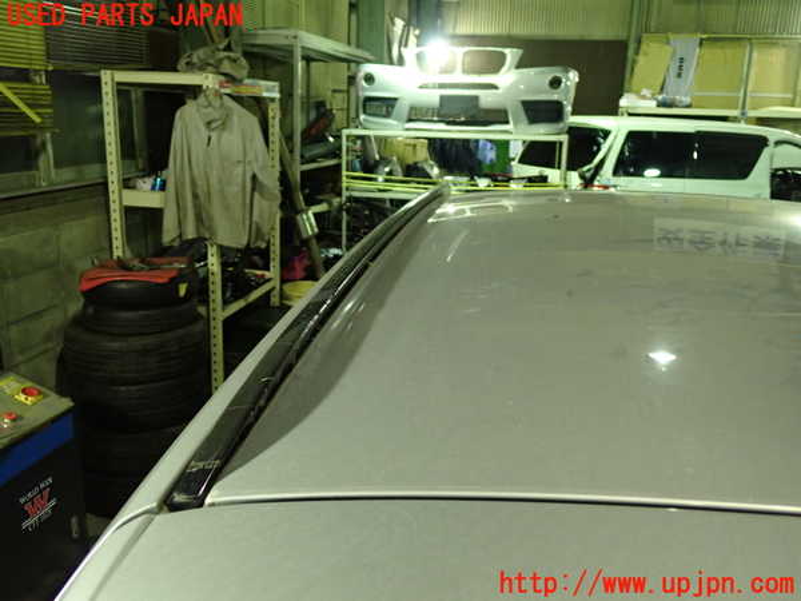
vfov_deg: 46.8
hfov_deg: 60.0
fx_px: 694
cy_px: 300
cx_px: 400
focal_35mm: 30
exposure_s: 1/30
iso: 640
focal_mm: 5.4
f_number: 2.3
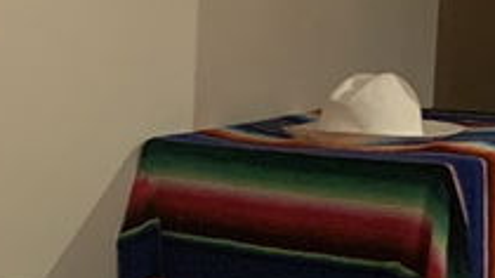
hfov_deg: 9.6
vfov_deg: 5.5
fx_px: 2834
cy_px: 462
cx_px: -297
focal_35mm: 216
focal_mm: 4.25
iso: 250
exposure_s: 1/50
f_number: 1.8
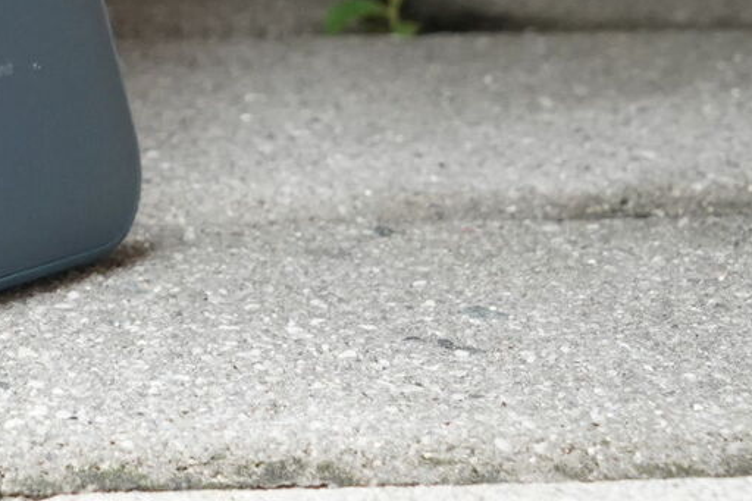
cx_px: -338
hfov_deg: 12.0
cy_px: -404
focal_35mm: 165
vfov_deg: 8.0
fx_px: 3445
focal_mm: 44
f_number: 8
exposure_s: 1/125
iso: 2000
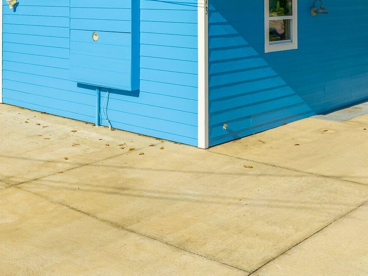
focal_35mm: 56
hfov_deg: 33.0
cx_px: 55
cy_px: -22
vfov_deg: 24.5
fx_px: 595
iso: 100
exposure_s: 1/1600
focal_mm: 12.29
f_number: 3.5
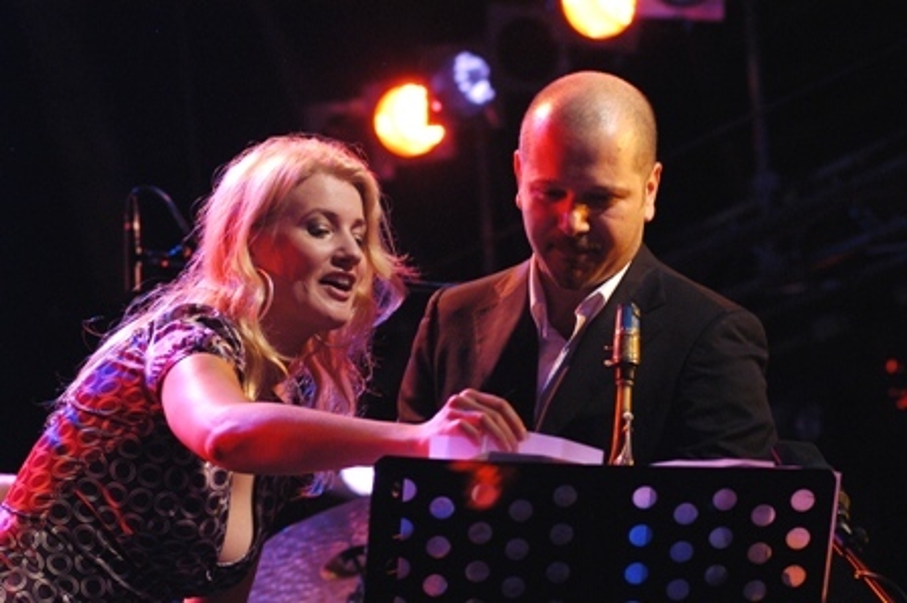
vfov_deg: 9.1
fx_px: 3776
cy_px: 302
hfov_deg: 13.7
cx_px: 454
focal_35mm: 150
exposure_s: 1/100
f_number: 4.5
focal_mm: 100
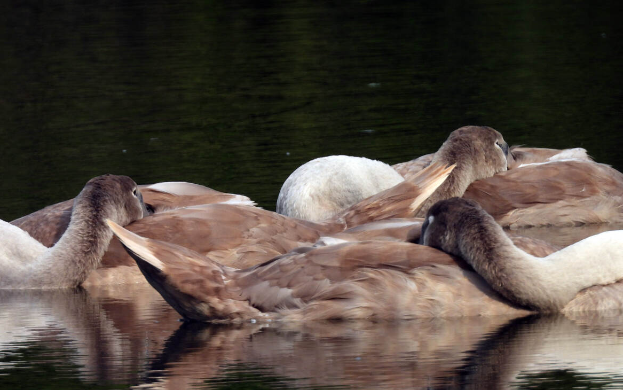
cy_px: 230
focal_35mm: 1169
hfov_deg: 1.8
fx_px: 19853
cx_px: 312
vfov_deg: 1.1
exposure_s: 1/500
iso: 140
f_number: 5.6
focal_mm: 196
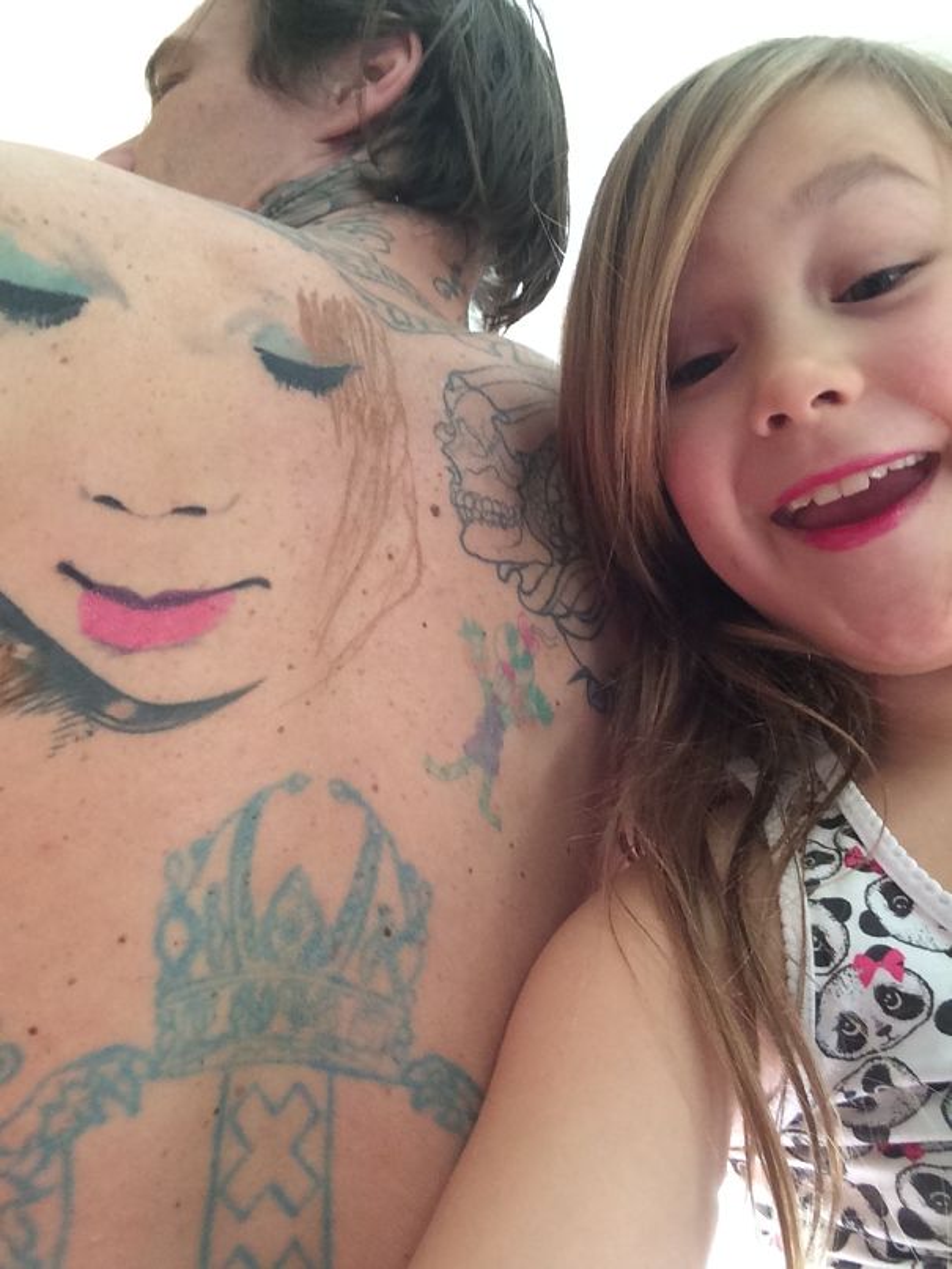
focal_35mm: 33
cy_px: 634
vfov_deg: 55.3
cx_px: 476
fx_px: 1209
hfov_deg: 43.0
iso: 125
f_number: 2.4
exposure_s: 1/30
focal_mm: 2.15
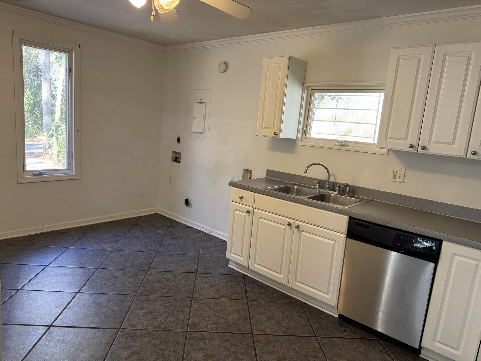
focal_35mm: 24
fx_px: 333
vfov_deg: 56.8
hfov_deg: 71.6
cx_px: 240
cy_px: 180
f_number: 1.78
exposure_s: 1/60
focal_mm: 6.76
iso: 250
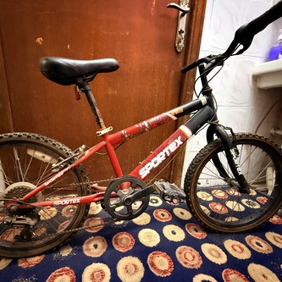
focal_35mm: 17
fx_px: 157
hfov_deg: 83.6
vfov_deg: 84.0
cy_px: 139
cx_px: 125
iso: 2000
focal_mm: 2.22
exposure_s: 1/30
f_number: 2.2
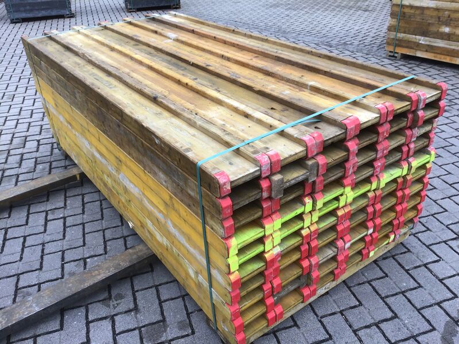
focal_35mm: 31
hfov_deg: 58.4
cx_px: 230
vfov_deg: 45.4
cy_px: 172
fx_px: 411
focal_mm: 3.3
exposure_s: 1/50
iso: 25
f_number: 2.4
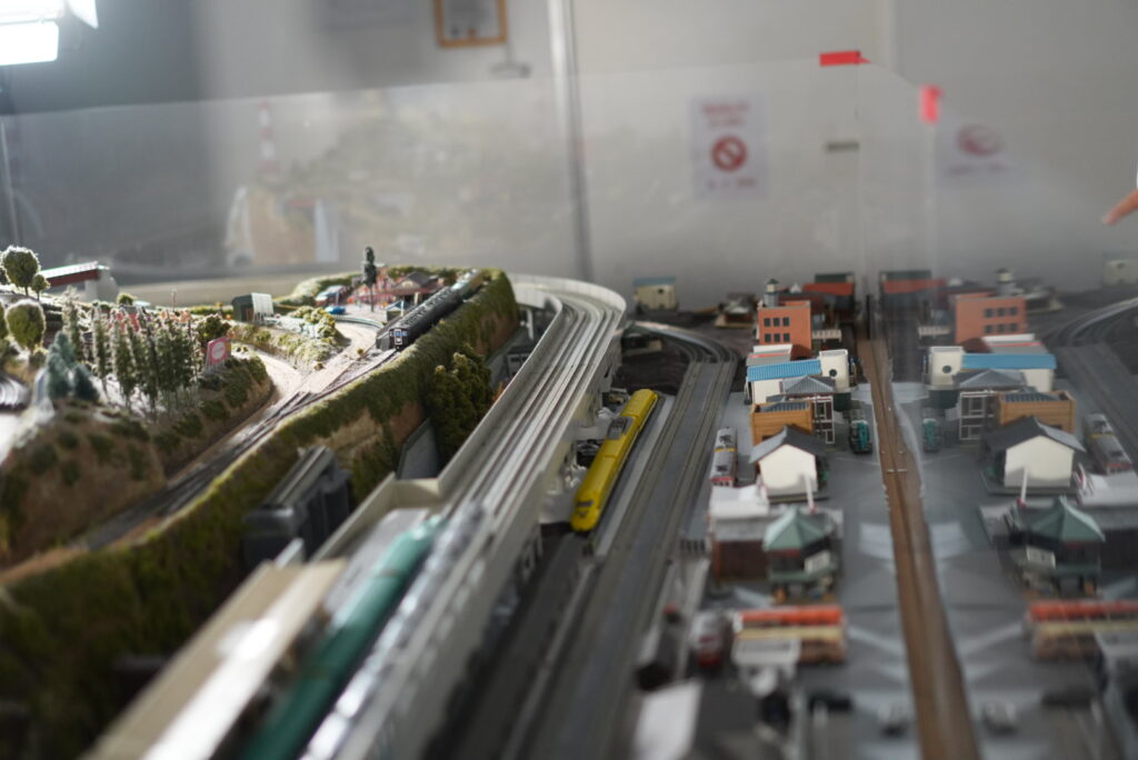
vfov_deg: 25.8
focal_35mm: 52
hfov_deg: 37.8
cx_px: 569
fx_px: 1660
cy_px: 380
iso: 800
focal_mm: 35
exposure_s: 1/100
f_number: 2
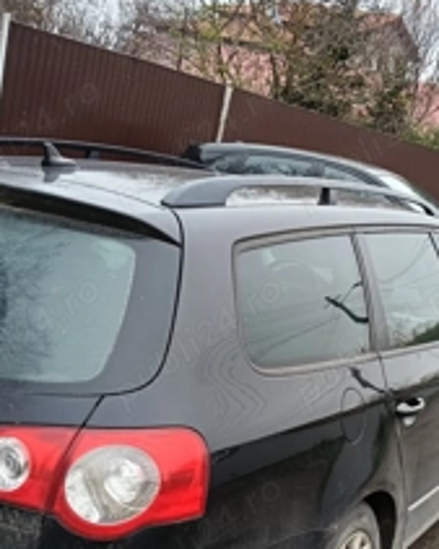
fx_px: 811
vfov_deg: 36.8
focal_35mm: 50
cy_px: 385
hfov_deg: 30.1
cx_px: 288
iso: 64
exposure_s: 1/100
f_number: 1.8
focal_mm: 3.98
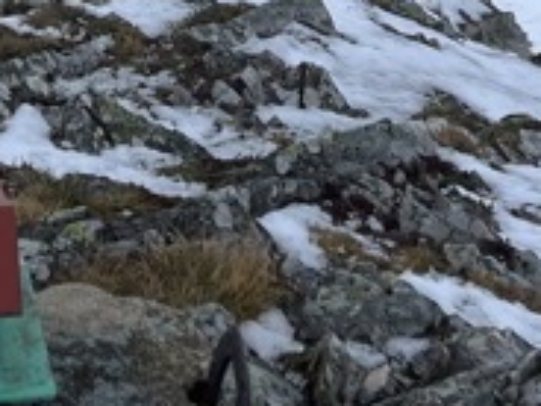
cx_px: 156
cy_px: -444
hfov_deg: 13.6
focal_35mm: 145
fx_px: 2266
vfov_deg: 9.5
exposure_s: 1/2841
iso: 50
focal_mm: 5.7
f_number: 1.5
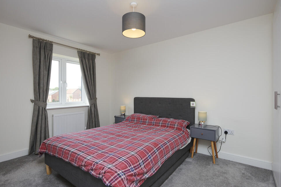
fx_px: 141
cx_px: 134
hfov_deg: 89.9
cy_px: 99
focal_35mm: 18
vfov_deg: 67.4
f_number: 8
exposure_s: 1/160
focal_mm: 17
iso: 400
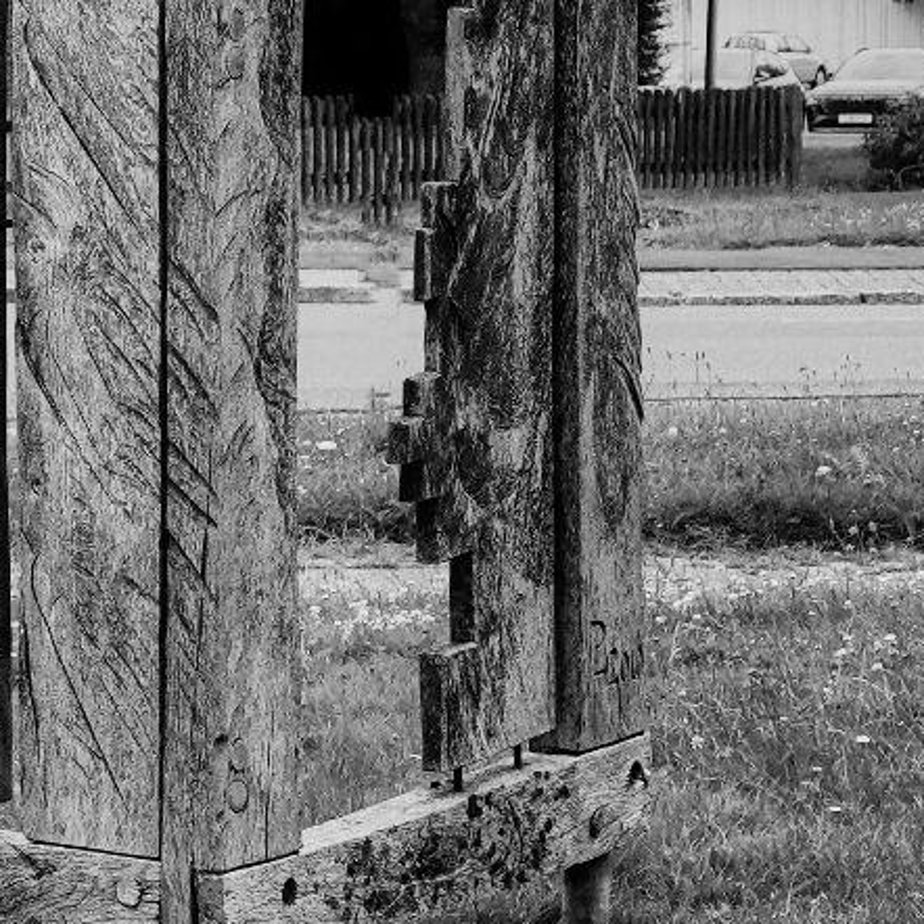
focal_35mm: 149
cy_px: -17
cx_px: -210
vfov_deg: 11.6
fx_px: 4500
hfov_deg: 11.5
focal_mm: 13.7
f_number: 3.2
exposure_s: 1/1000
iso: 800
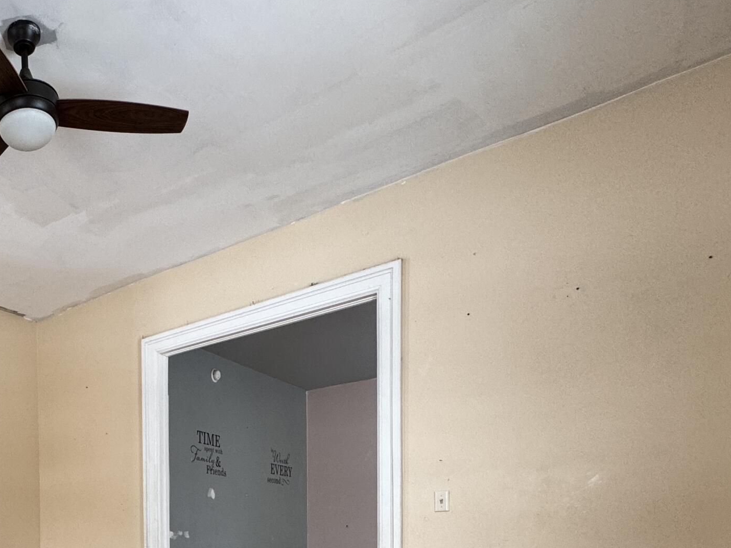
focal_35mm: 30
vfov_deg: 39.9
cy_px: 571
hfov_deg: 51.2
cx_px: 41
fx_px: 634
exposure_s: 1/99
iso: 125
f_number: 2.2
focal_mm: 2.22
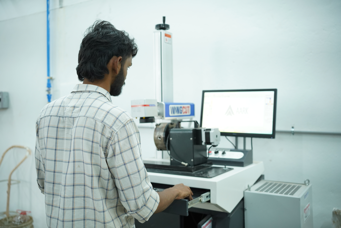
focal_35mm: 35
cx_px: 170
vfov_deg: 37.9
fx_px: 332
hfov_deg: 54.4
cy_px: 114
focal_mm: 35
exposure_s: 1/125
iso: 2000
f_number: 3.5
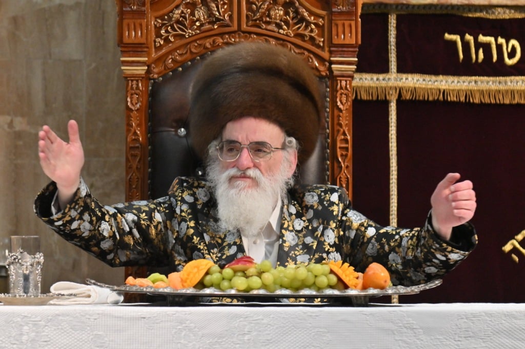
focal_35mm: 180
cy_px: 174
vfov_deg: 7.6
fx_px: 2624
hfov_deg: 11.4
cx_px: 262
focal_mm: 120
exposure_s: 1/320
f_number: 4
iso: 1250
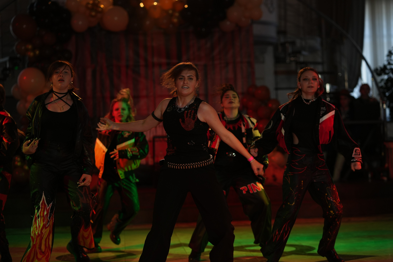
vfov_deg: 16.1
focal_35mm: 85
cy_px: 131
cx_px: 196
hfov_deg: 23.9
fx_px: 928
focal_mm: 85
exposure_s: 1/400
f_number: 2.2
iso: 800
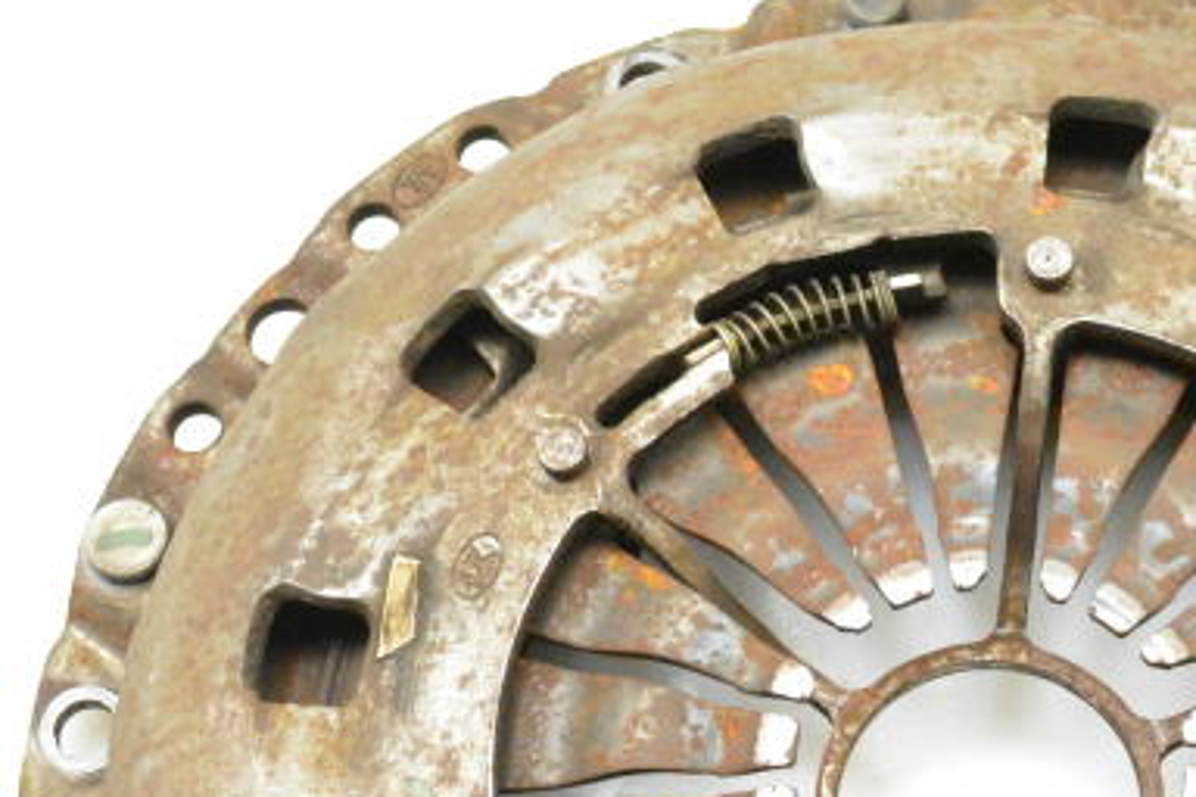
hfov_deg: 19.5
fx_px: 3455
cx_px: 947
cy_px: 928
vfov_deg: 12.9
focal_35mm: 104
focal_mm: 26
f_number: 8
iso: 6400
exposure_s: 1/250
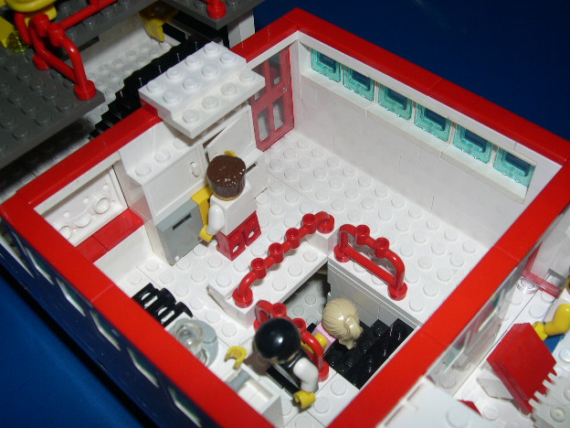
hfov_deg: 47.9
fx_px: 642
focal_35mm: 39
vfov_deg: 36.8
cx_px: 287
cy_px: 215
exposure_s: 1/60
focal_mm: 8
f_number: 7.6
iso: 100
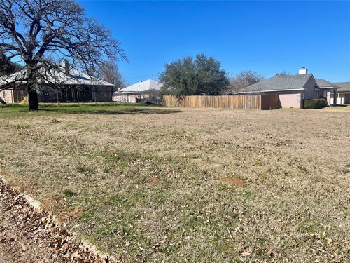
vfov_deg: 53.1
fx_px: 263
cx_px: 175
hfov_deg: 67.3
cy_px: 132
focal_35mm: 26
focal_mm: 4.2
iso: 32
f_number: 1.6
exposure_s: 1/3401
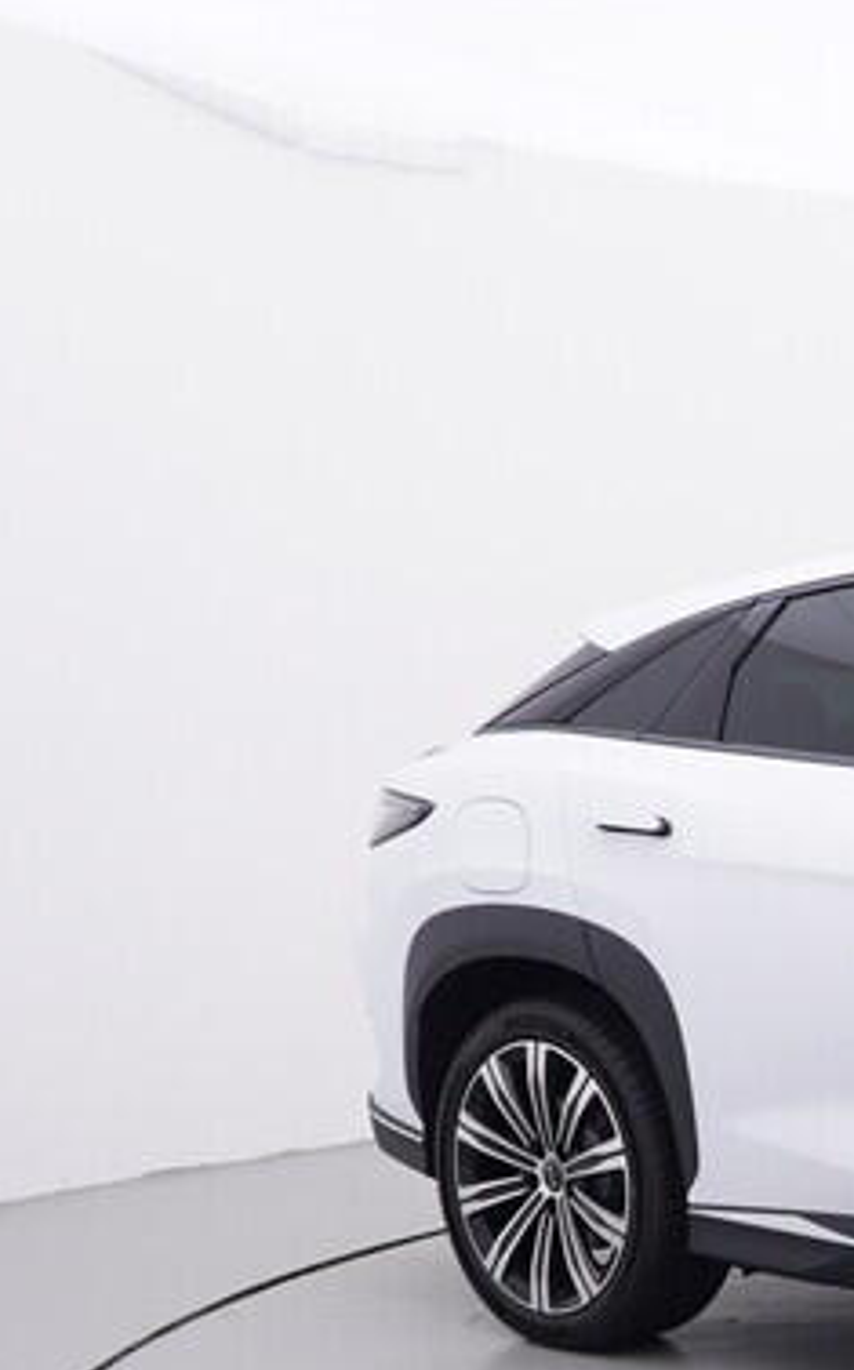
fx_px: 2328
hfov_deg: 18.3
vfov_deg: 31.9
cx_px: 1305
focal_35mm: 62
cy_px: 1112
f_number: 5
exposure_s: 1/80
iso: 200
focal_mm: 15
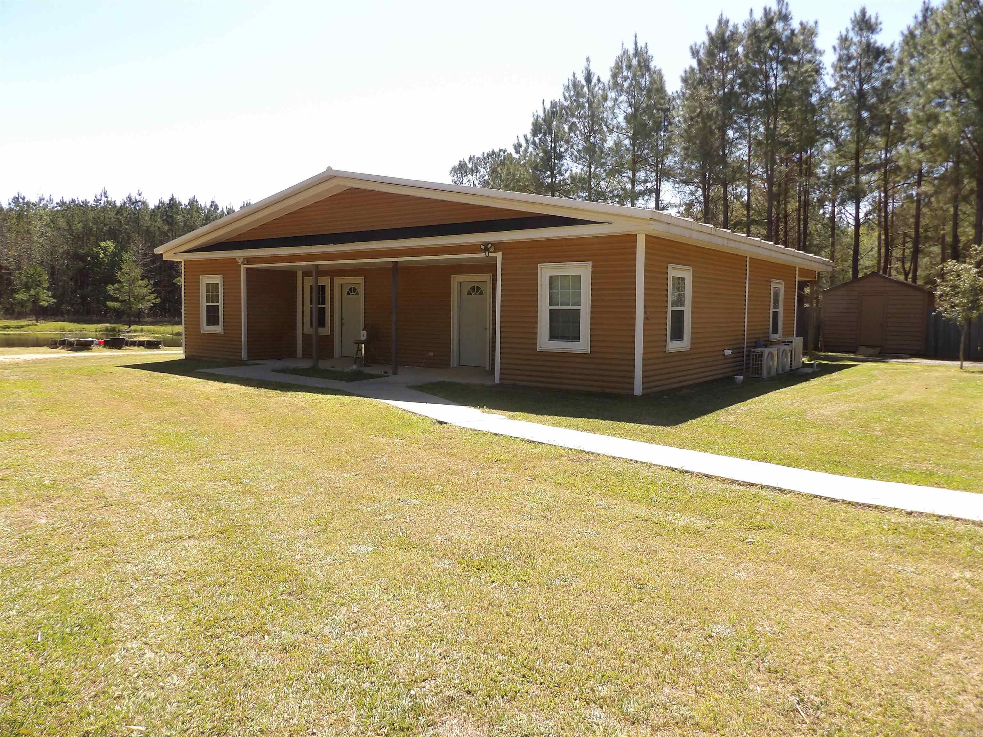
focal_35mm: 24
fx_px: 682
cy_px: 368
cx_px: 492
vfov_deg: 56.8
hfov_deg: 71.6
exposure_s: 1/646
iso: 100
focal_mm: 4.3
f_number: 3.2
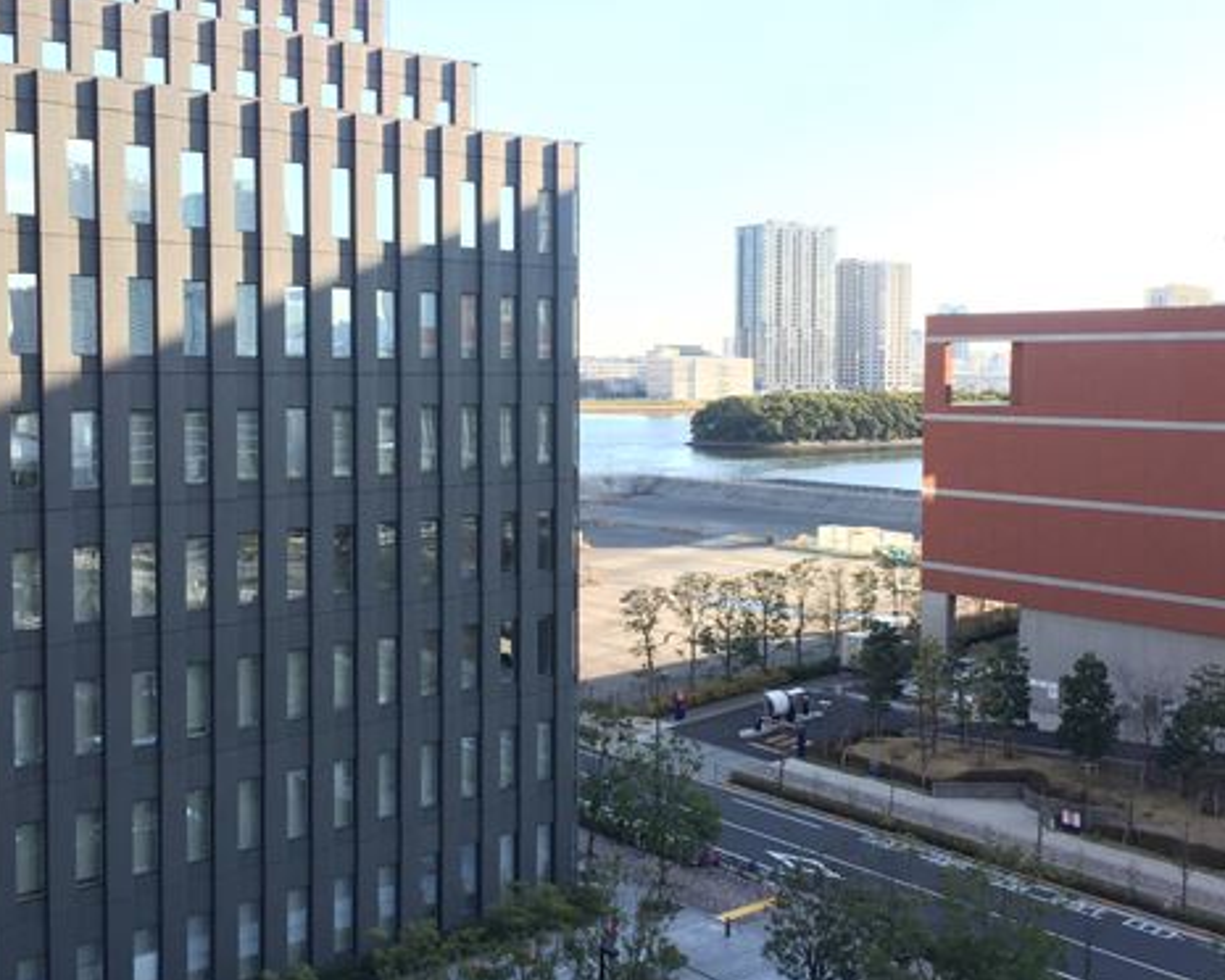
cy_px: 443
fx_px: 1414
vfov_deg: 38.2
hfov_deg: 46.8
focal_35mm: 39
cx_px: 638
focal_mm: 4.15
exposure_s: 1/211
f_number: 2.2
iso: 32
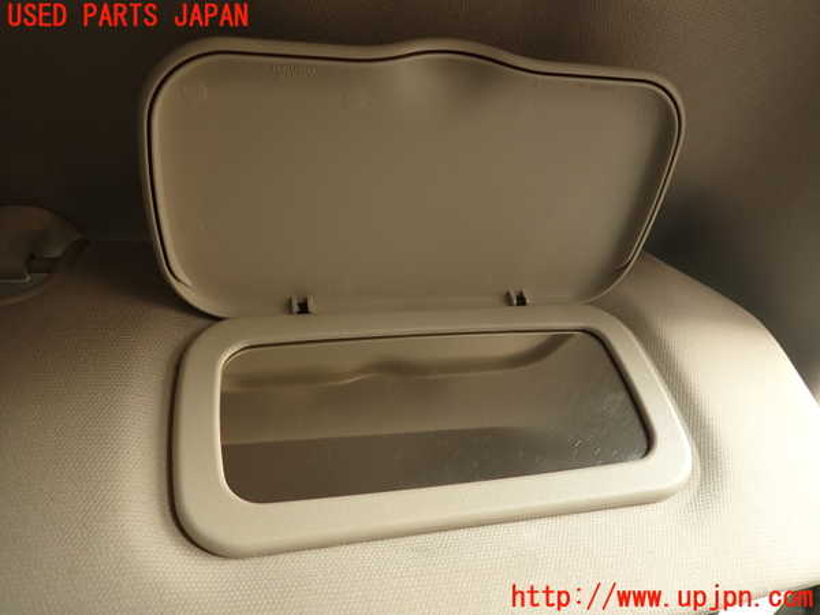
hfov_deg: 69.4
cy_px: 308
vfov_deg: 54.9
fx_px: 592
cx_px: 410
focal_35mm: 25
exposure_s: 1/80
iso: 100
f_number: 2
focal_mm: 4.5
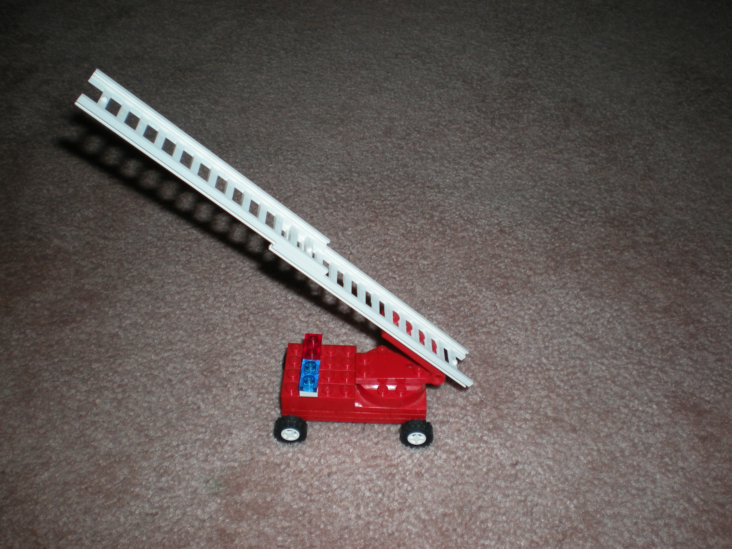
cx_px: 366
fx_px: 804
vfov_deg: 37.7
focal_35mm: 38
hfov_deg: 49.0
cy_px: 274
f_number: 3.1
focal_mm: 6.3
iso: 64
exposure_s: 1/60
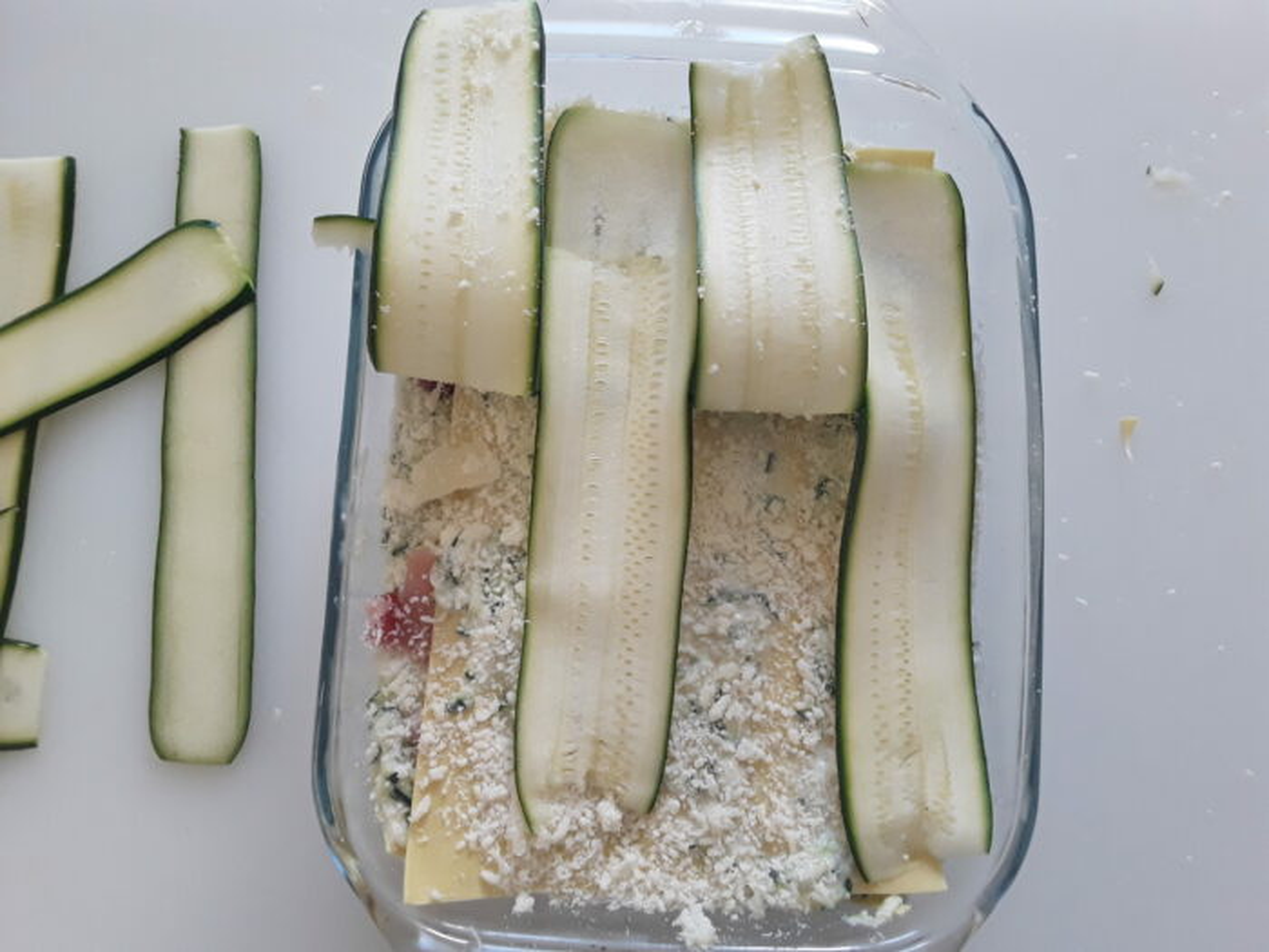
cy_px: 476
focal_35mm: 27
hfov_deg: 65.3
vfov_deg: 51.4
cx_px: 634
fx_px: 990
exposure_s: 1/50
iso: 64
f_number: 1.9
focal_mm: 2.91
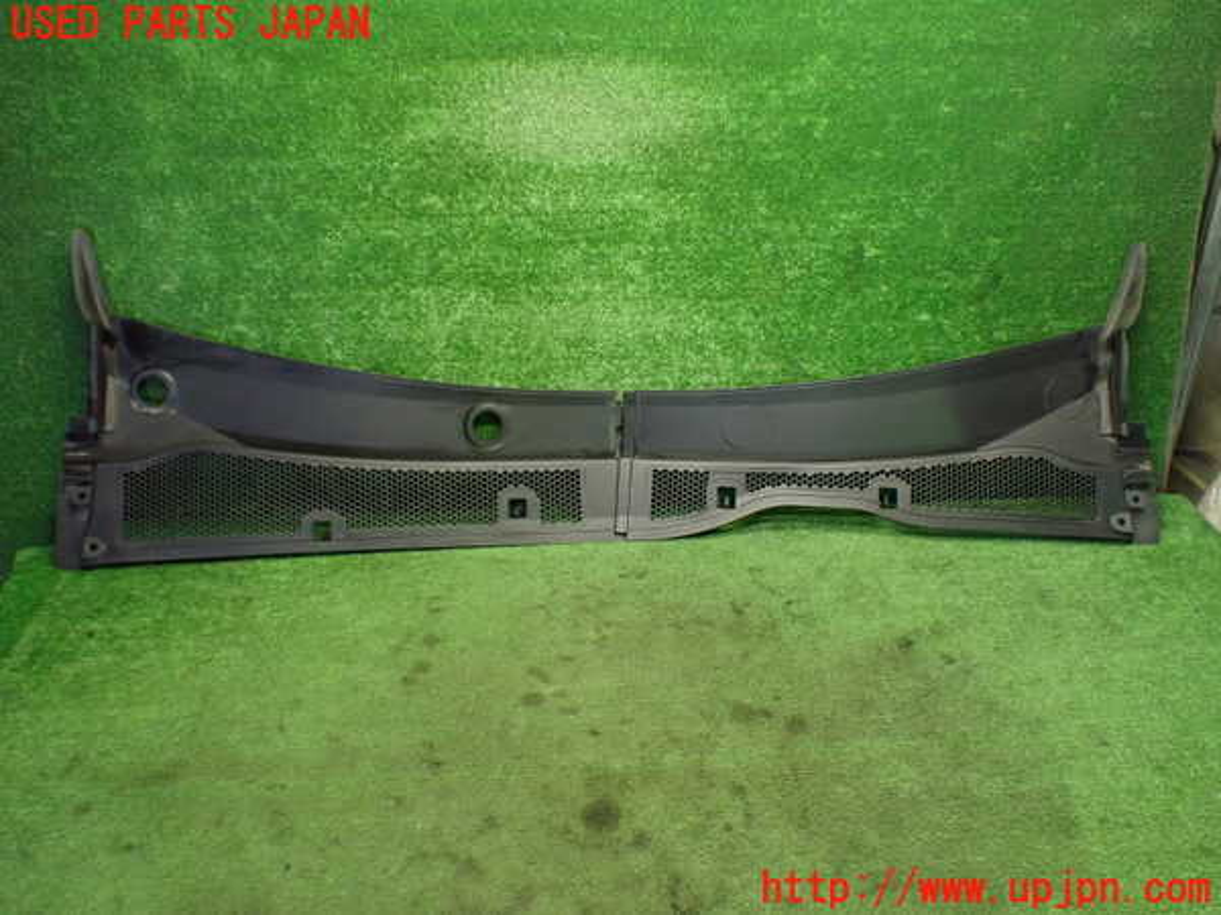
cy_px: 458
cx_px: 610
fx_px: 1058
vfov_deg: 46.8
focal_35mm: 30
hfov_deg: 60.0
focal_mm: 5.4
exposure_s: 1/125
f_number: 2.3
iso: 800
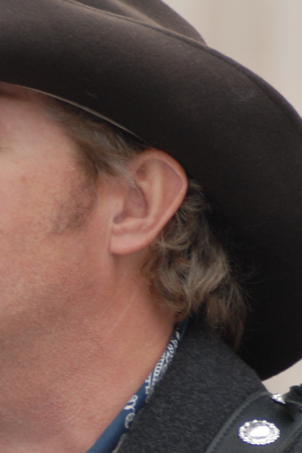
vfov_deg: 3.6
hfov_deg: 2.4
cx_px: -68
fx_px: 7283
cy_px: 539
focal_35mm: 579
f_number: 8
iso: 250
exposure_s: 1/250
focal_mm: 116
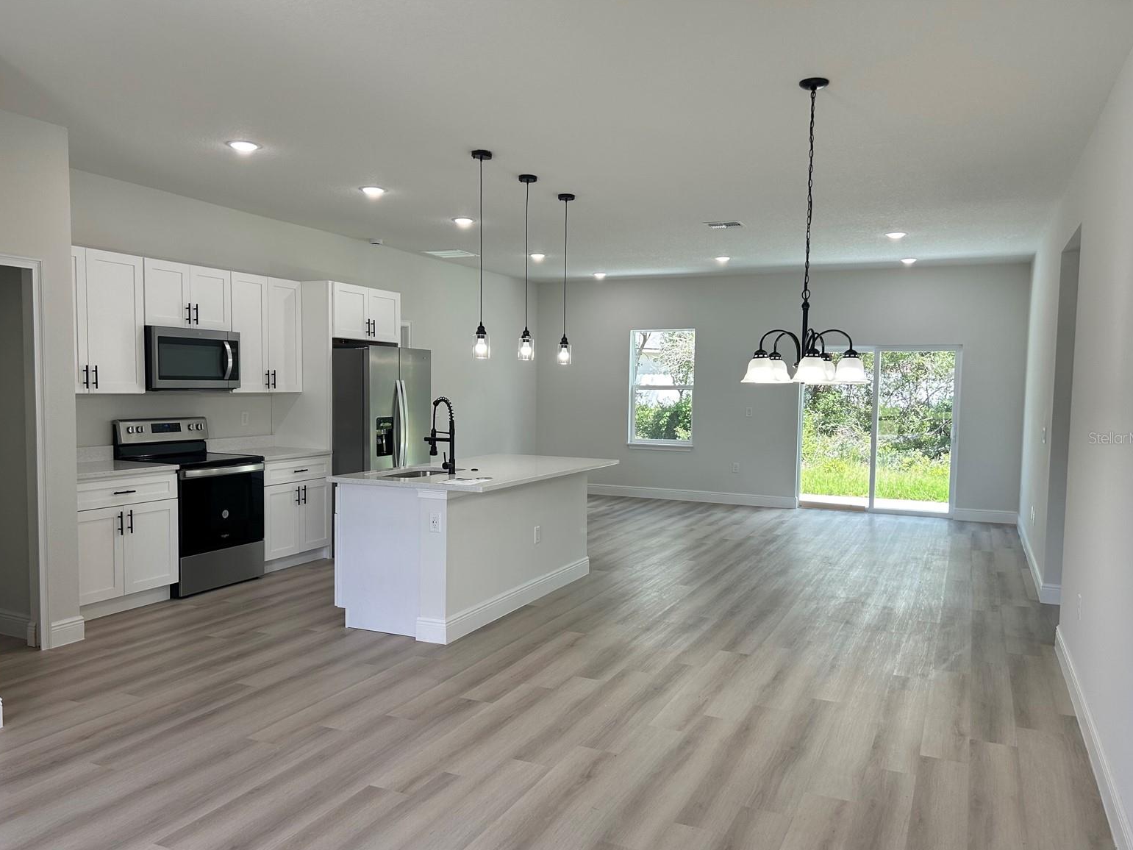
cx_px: 570
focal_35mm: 27
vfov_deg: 51.4
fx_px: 884
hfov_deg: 65.3
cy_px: 438
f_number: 1.5
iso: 40
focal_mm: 5.7
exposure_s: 1/186
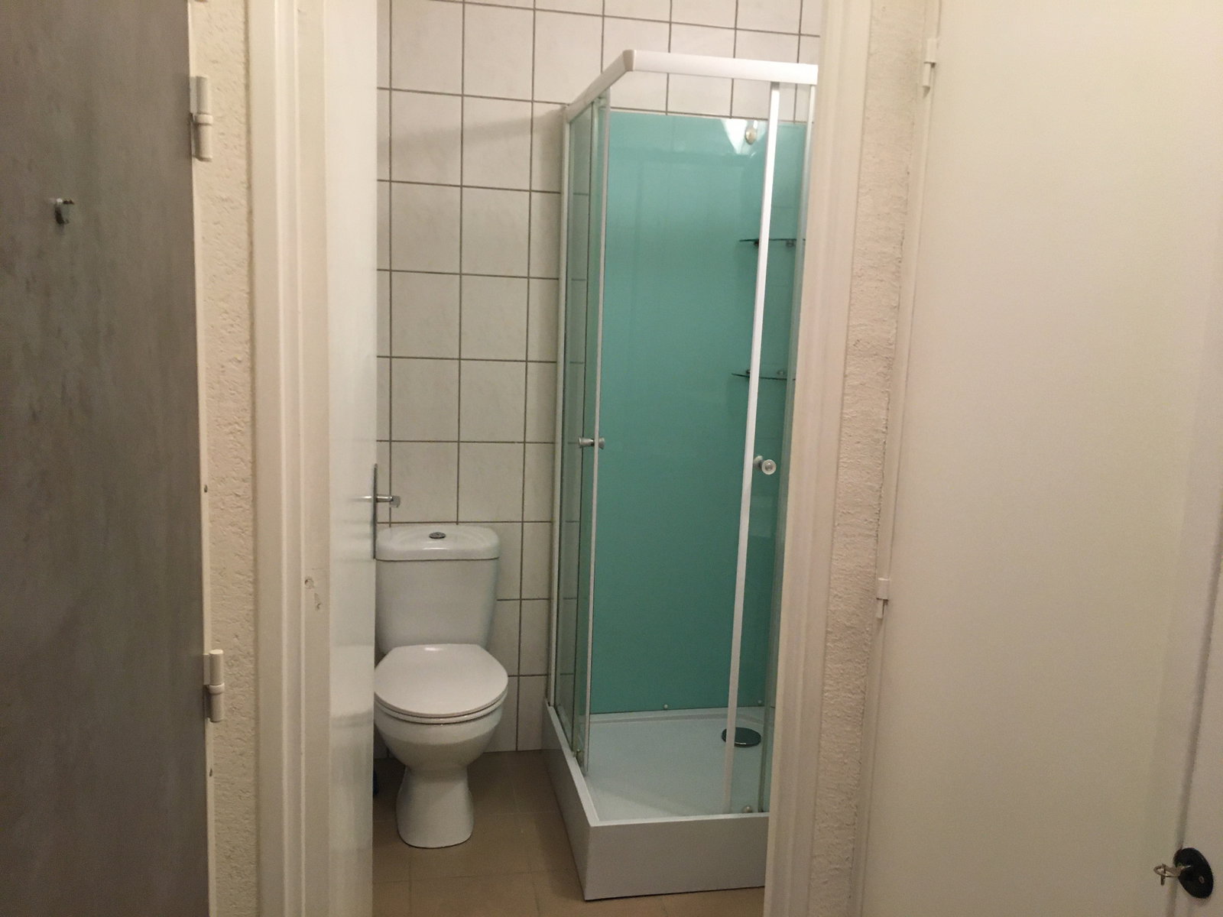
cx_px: 612
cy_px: 458
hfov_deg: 61.7
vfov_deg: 48.2
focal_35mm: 29
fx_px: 1025
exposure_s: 1/33
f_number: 2.2
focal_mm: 4.15
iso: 200
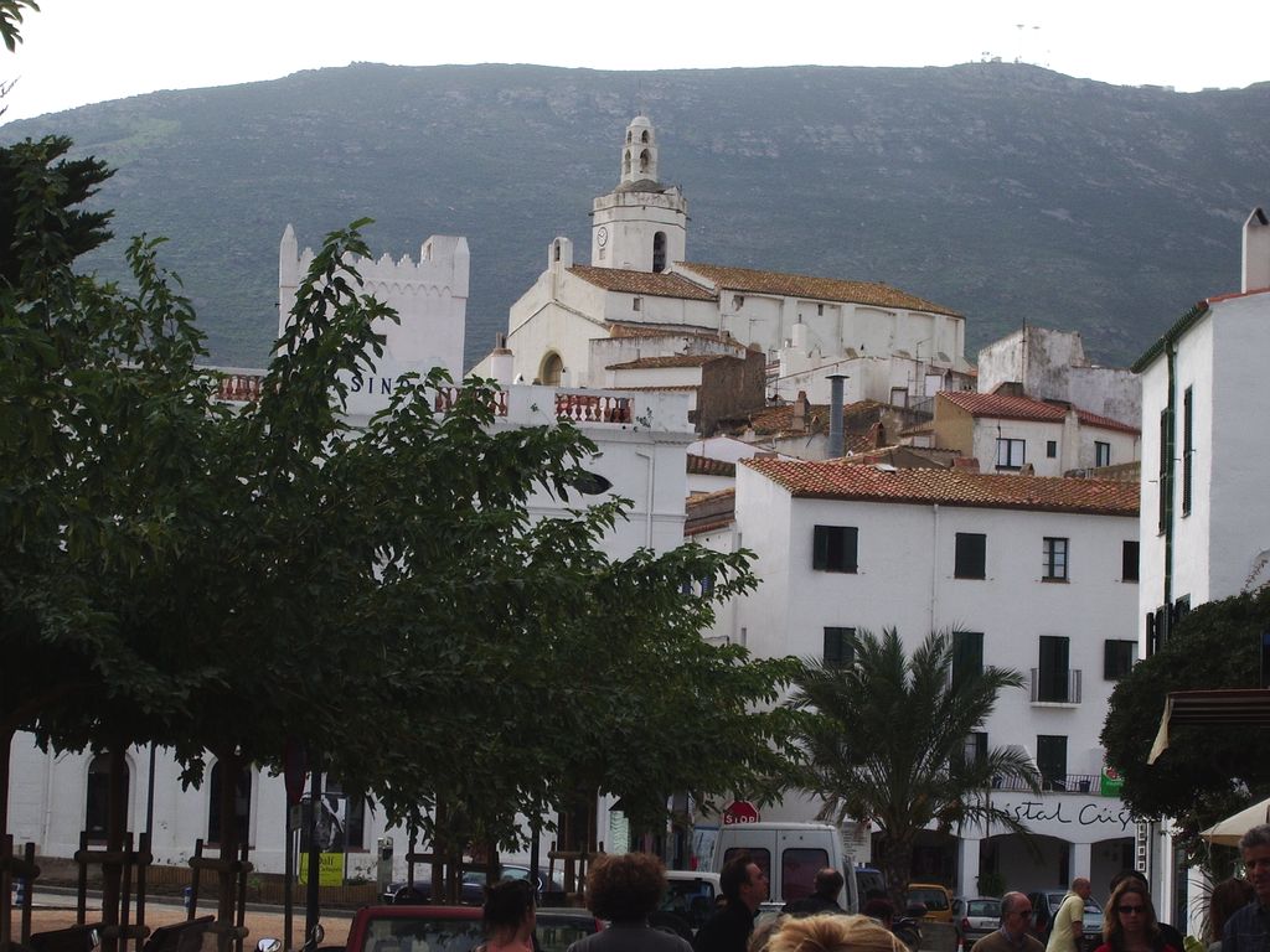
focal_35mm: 107
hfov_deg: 18.4
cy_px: 476
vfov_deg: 13.8
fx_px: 3926
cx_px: 635
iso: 50
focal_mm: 17.4
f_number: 4.8
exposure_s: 1/400
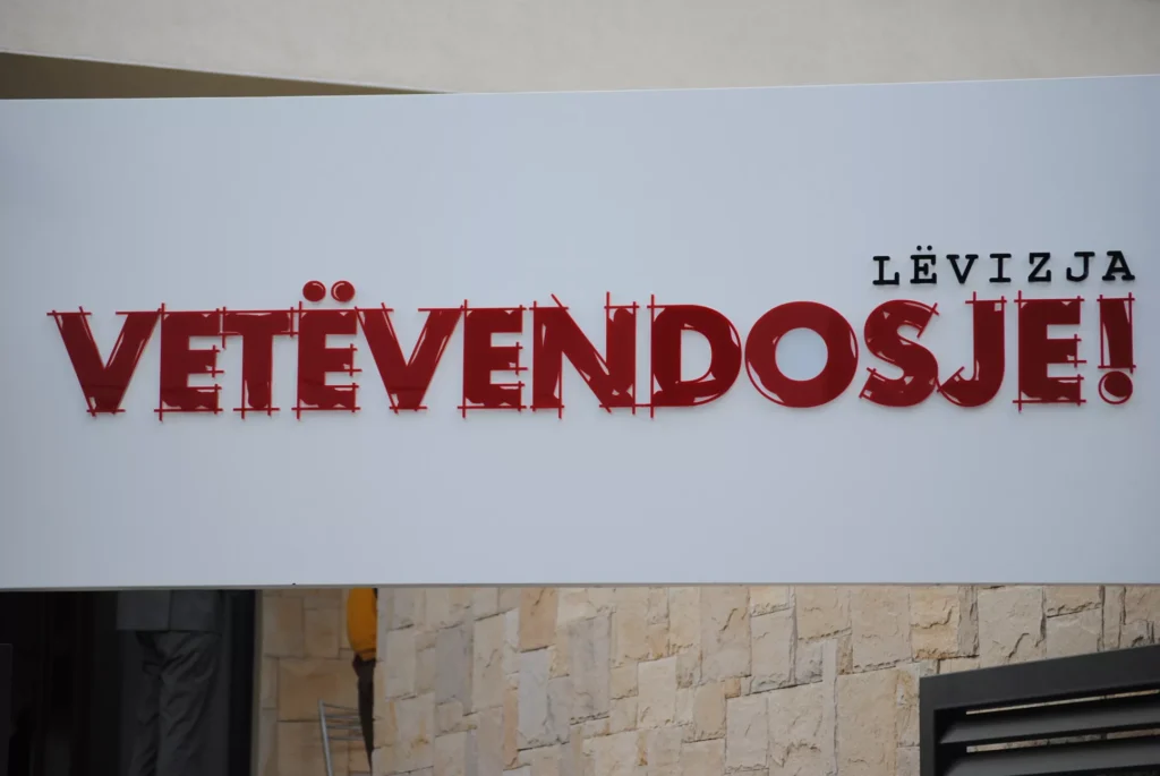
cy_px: 388
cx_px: 580
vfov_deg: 10.7
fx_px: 4161
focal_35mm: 129
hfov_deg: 15.9
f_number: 5
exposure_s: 1/200
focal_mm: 86
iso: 100
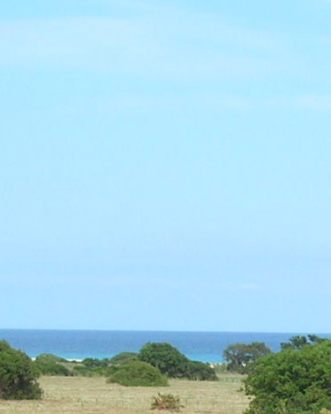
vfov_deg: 13.0
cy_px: 485
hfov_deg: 10.5
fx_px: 1776
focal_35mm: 145
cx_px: 369
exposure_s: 1/237
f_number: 4.9
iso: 50
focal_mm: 5.7
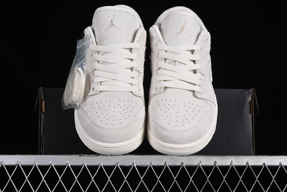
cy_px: 96
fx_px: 598
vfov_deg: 18.2
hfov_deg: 27.0
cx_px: 144
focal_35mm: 75
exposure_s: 1/80
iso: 160
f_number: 8
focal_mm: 50
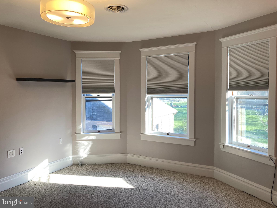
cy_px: 104
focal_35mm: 28
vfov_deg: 49.7
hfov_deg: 63.4
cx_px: 138
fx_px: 224
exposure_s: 1/120
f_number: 1.8
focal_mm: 3.99
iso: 25
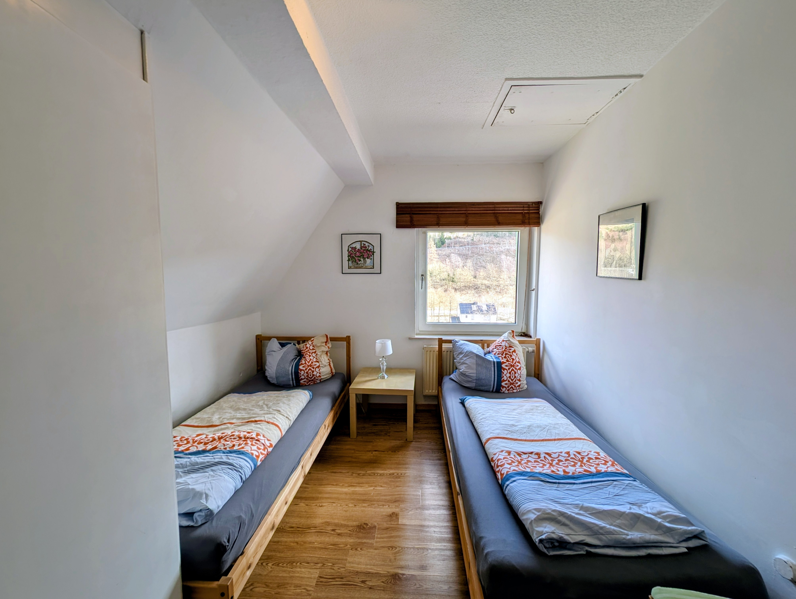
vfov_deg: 94.6
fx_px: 276
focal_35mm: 12
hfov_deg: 110.5
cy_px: 300
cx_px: 398
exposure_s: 1/108
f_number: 1.95
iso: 36
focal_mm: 2.23
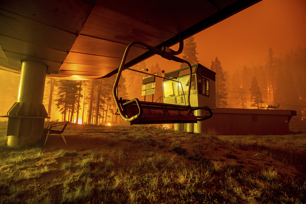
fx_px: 144
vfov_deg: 70.4
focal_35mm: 17
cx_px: 153
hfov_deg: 93.3
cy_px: 102
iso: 400
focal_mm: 17
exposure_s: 30
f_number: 5.6
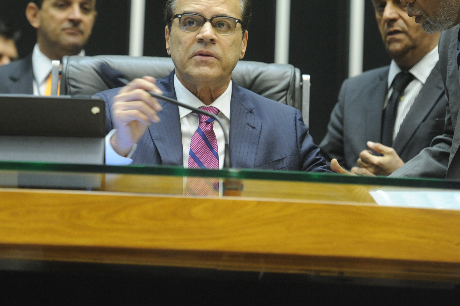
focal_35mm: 190
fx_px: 2426
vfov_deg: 7.2
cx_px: 195
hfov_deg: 10.8
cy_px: 118
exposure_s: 1/60
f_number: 2.8
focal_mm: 135
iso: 2000
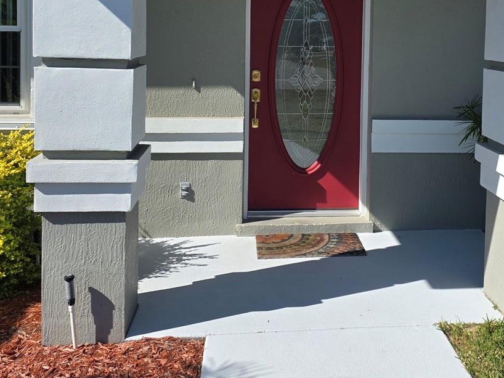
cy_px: 67
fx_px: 655
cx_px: 311
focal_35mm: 45
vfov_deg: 31.2
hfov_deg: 41.8
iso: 80
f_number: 1.7
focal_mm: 6.3
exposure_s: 1/5447
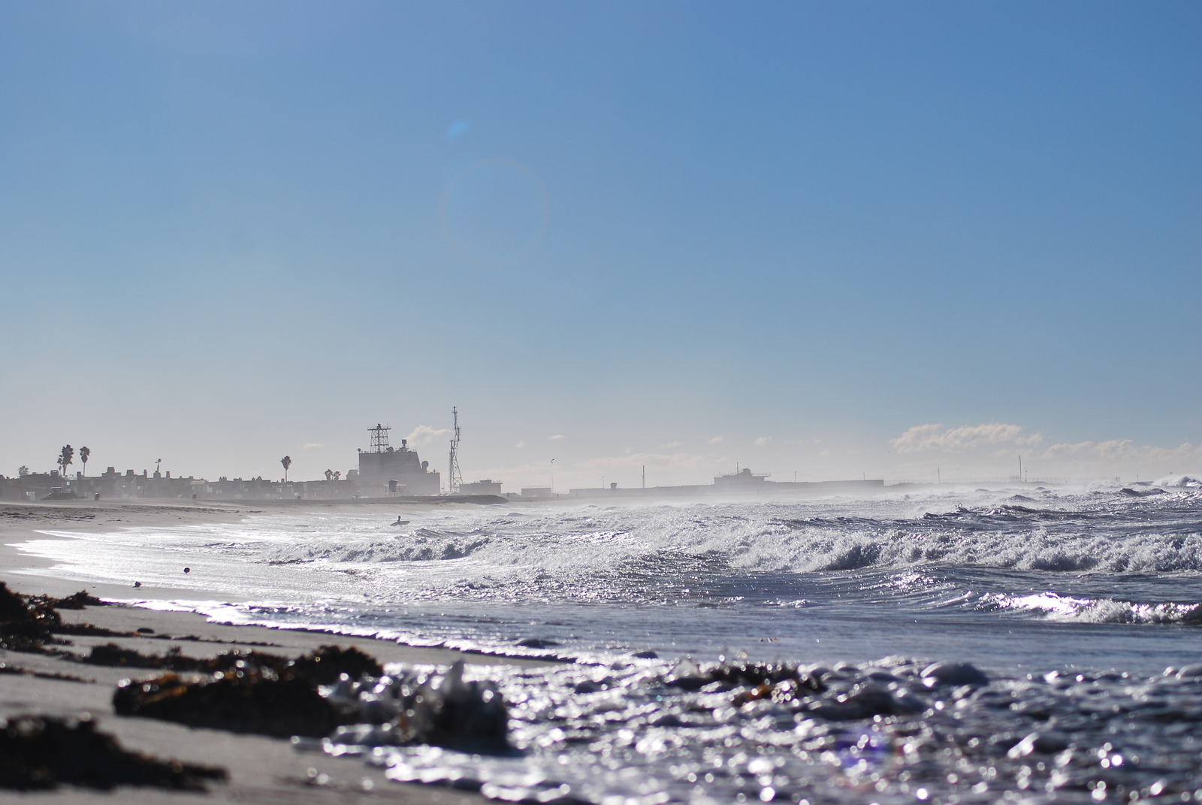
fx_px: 3510
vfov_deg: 13.1
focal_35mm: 105
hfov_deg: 19.4
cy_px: 402
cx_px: 601
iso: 100
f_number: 5
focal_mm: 70
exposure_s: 1/1250
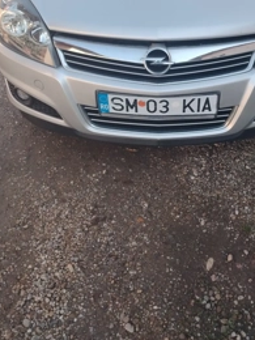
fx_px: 393
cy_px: 94
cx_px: 169
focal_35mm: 40
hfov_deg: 35.6
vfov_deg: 45.5
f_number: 1.8
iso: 100
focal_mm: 4.25
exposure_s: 1/292
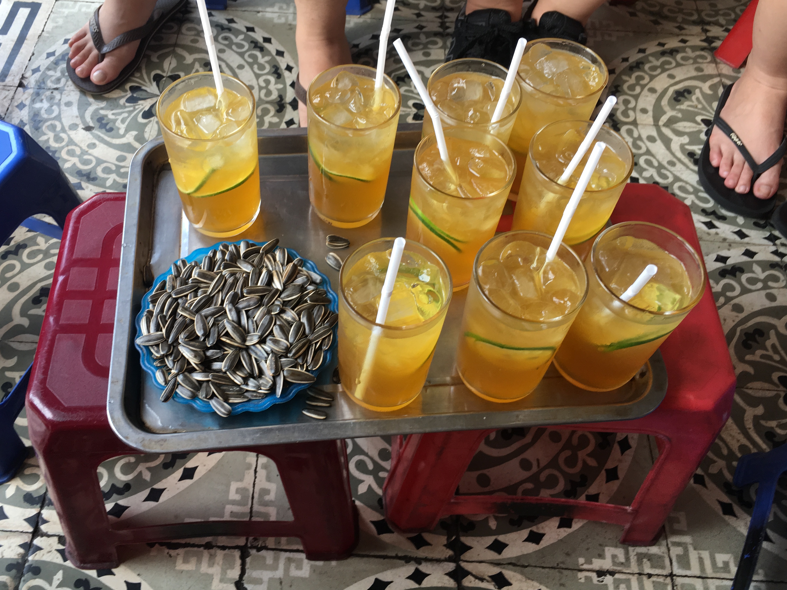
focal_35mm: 33
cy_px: 256
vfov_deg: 42.9
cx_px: 347
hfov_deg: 55.2
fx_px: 750
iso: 32
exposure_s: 1/50
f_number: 2.2
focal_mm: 4.15
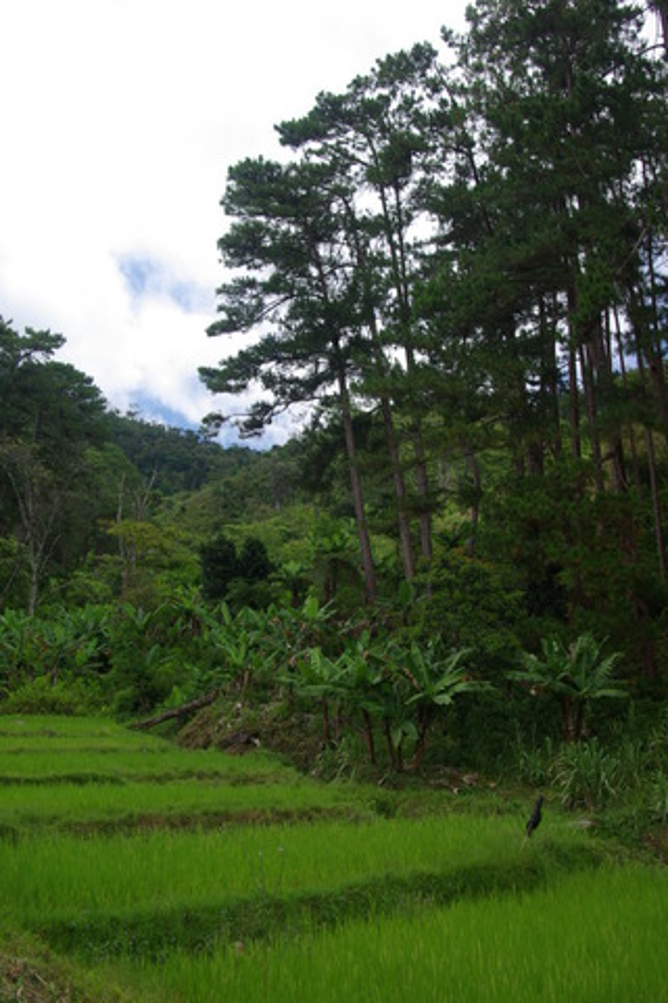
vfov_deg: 49.6
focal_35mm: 39
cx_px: 334
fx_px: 1085
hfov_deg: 34.2
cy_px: 502
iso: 100
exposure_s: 1/90
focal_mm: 26
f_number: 5.6
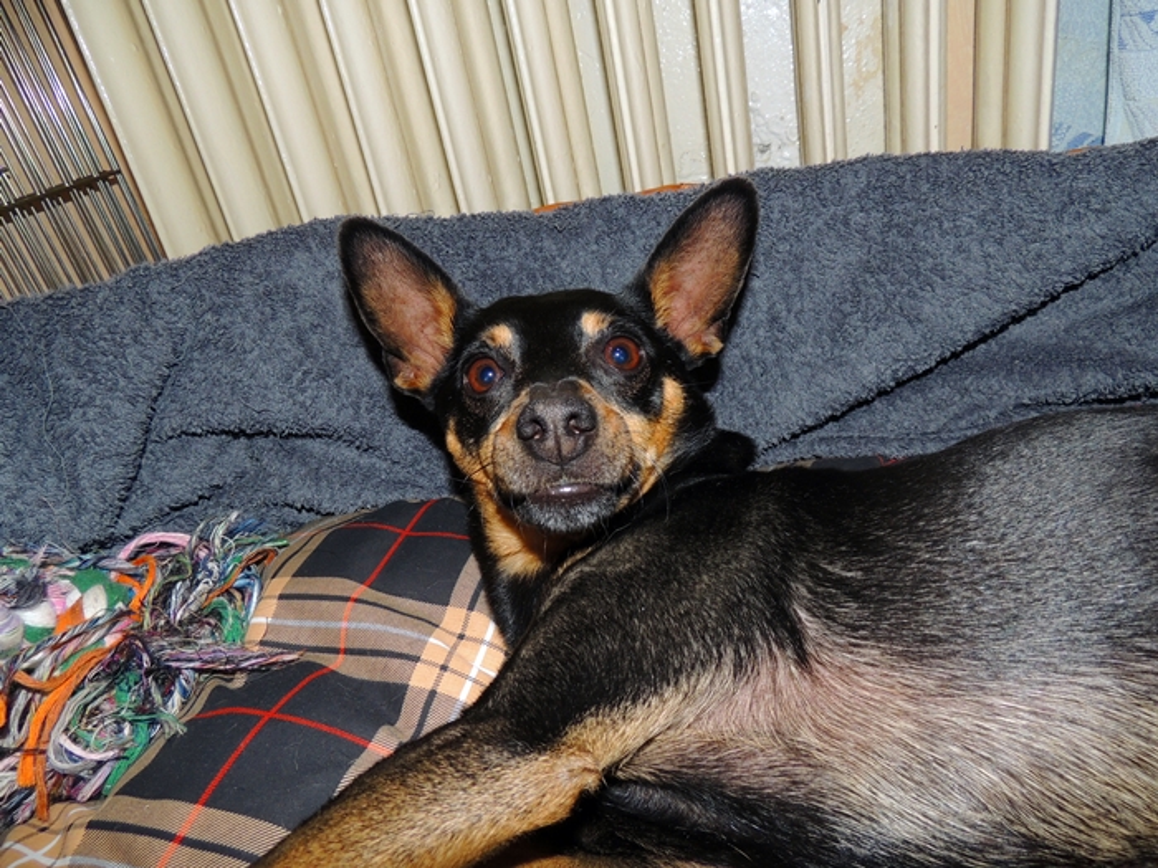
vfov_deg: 56.8
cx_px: 579
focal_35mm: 24
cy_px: 434
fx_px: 803
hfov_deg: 71.6
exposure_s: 1/30
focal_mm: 4.3
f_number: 3
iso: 200
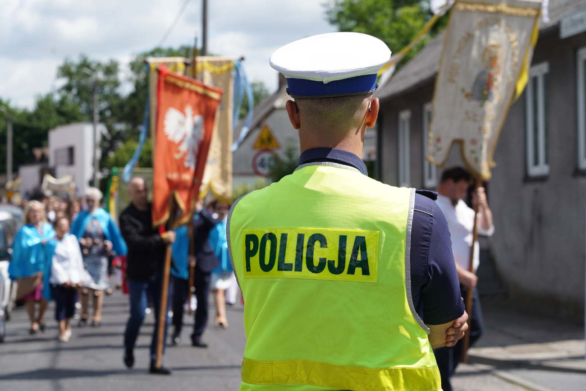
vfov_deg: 15.0
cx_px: 293
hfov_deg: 22.4
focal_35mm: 91
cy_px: 196
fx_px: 1481
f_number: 7.1
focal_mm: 91
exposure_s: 1/250
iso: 100
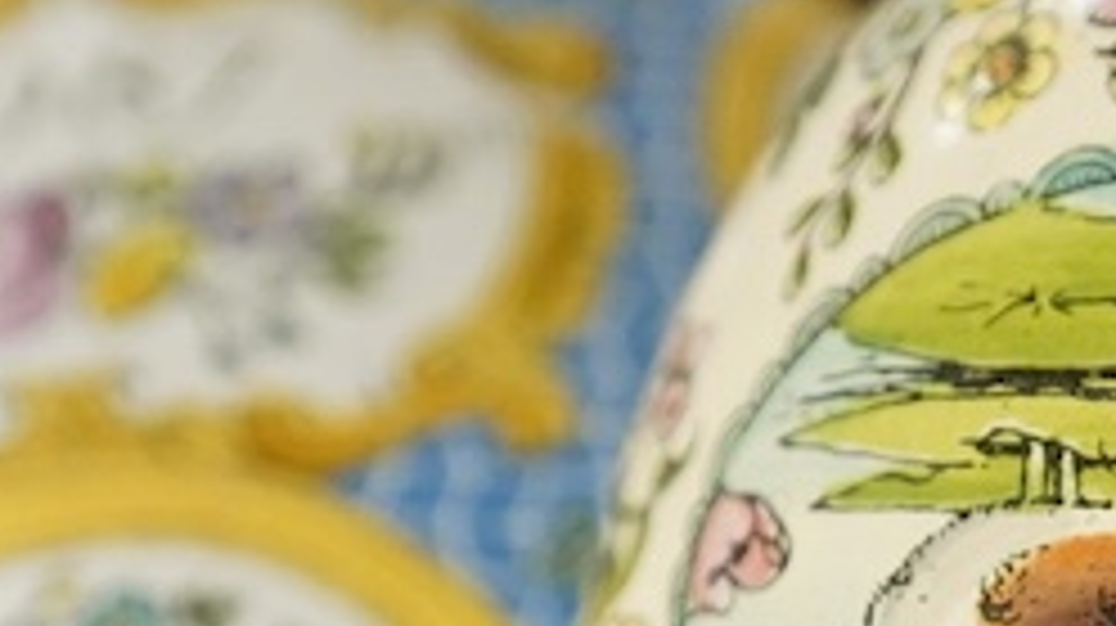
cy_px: 761
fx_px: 6327
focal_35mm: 214
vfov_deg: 5.6
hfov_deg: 9.9
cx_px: 1312
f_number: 5
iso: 2500
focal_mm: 30
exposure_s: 1/100
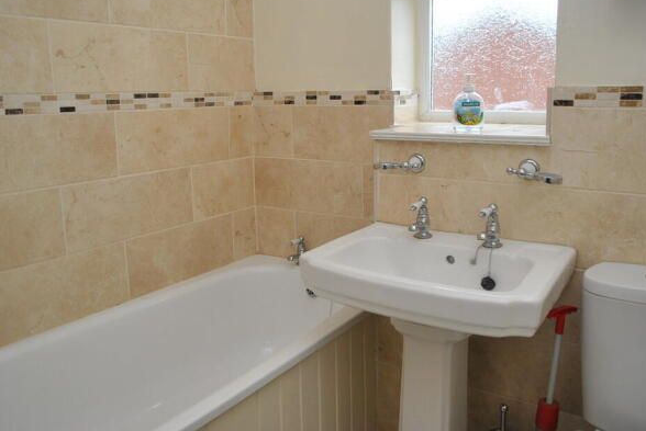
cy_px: 197
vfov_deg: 43.6
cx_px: 324
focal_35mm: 30
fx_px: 539
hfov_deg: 61.9
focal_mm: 18
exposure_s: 1/60
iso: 200
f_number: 4
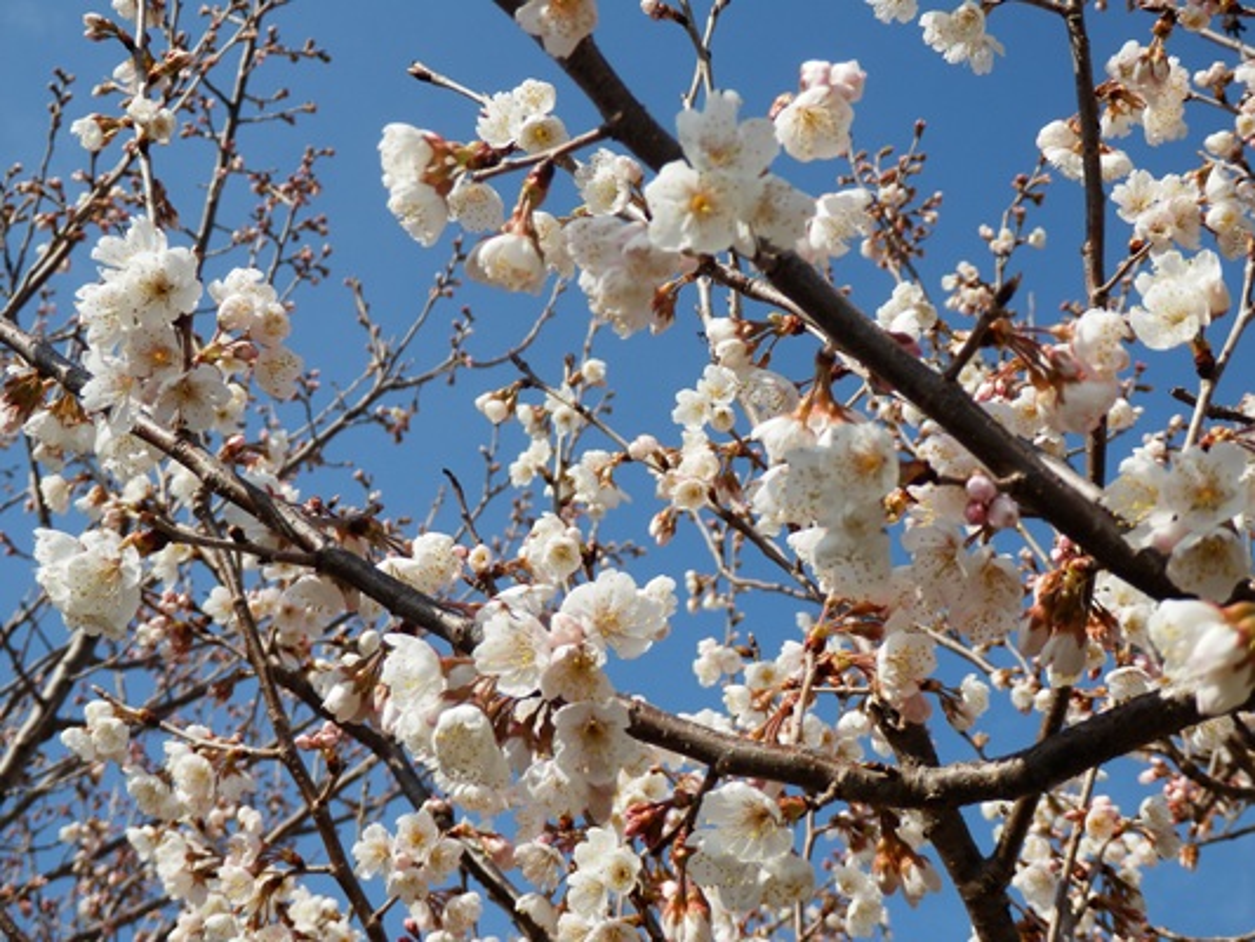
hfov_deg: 35.5
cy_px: 471
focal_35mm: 54
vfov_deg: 27.0
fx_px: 1958
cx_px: 628
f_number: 4.1
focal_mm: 9.8
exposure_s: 1/640
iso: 80
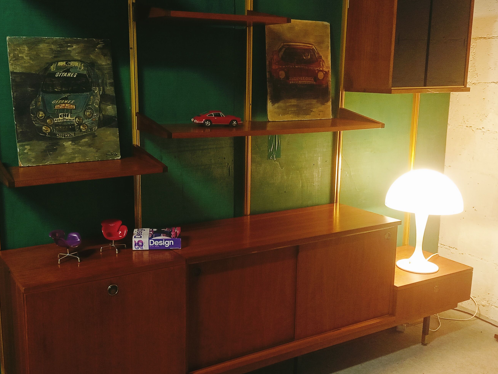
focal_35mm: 43
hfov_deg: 43.8
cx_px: 228
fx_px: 619
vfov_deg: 33.6
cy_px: 186
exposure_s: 1/50
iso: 471
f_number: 1.79
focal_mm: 4.71
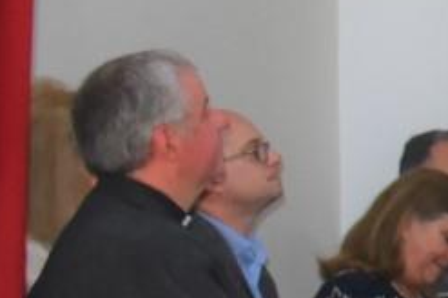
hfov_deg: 11.4
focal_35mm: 162
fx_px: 2013
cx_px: 920
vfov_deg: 8.4
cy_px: 366
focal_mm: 26
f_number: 5
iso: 800
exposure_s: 1/100
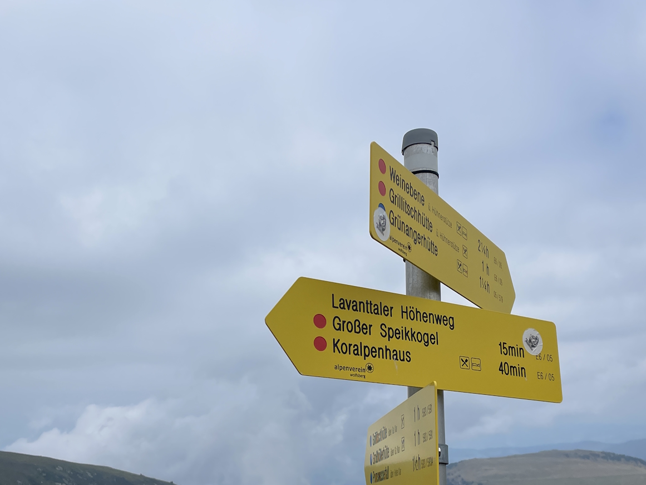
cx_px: 341
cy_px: 325
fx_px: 803
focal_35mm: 43
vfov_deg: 33.3
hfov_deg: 43.8
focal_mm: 4.2
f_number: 1.6
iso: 32
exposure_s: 1/6494
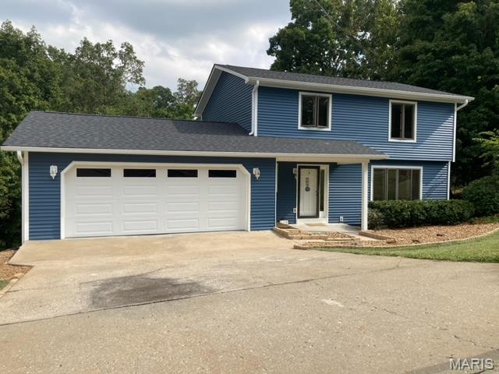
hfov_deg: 63.4
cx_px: 250
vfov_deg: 49.7
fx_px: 404
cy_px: 187
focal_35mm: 28
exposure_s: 1/1548
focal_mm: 3.99
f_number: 1.8
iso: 20
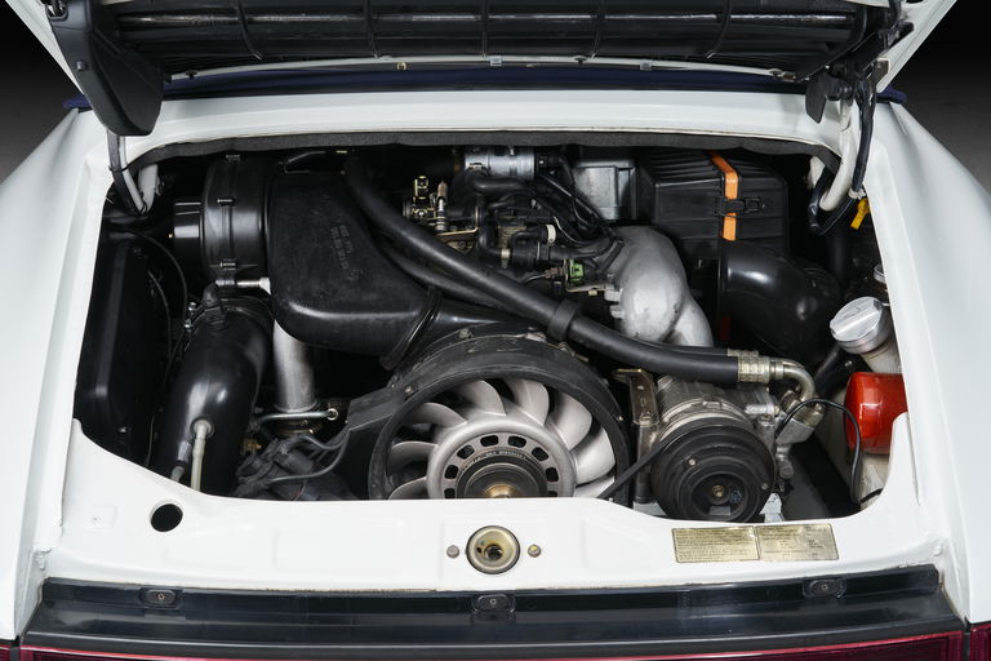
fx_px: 1101
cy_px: 330
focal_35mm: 40
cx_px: 496
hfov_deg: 48.5
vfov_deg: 33.4
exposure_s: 1/100
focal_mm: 40
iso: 100
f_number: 10
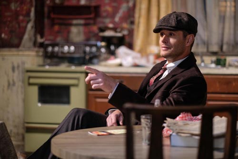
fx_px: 555
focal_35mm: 84
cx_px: 119
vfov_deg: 16.3
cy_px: 80
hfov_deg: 24.2
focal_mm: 56
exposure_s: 1/60
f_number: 1.2
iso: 1250
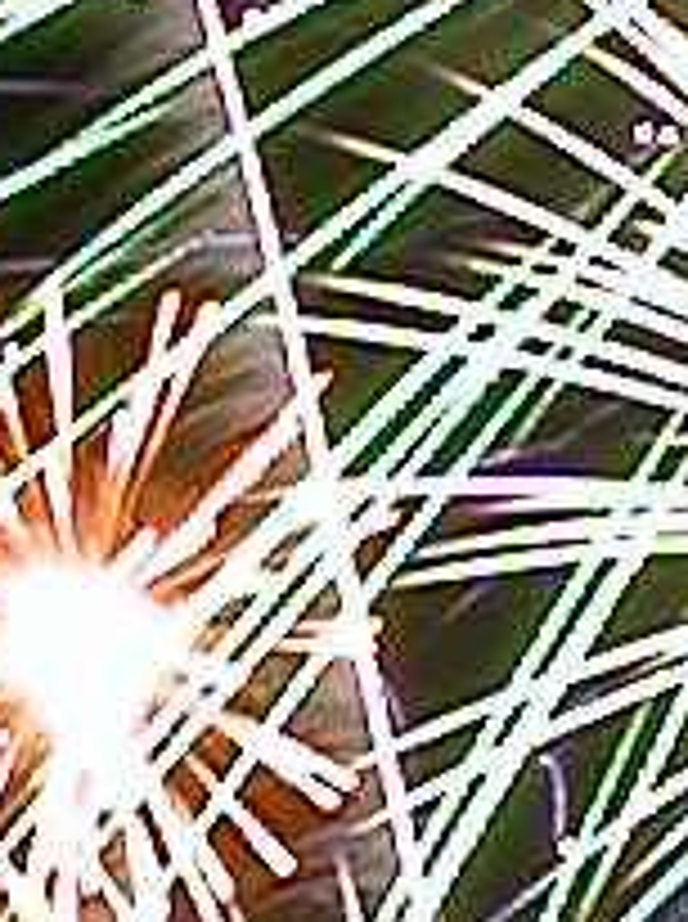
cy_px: -346
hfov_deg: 6.8
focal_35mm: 219
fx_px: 5822
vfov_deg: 8.9
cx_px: 585
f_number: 8
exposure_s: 4
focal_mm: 8.9
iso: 100
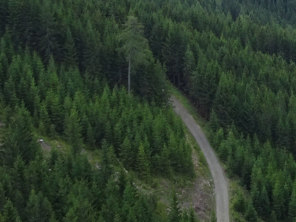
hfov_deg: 17.6
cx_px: 322
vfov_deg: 12.8
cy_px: -143
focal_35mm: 108
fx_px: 923
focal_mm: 4.1
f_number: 3.5
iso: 80
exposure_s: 1/250
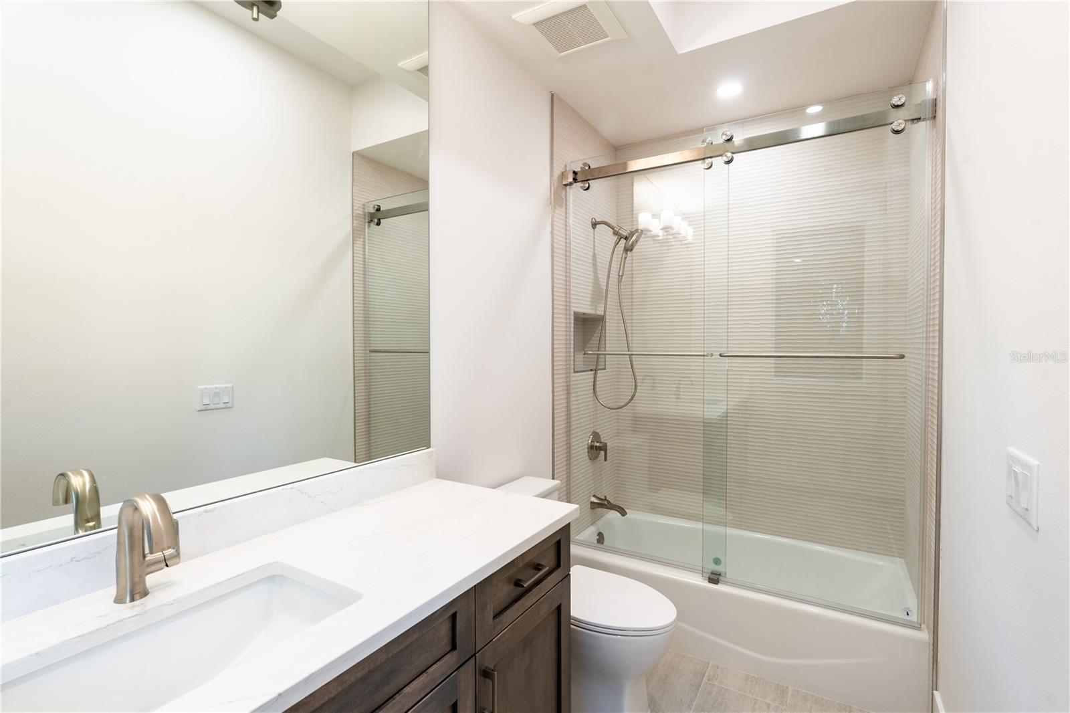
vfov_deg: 73.7
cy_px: 356
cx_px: 535
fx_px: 475
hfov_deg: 96.7
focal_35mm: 16
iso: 250
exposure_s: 1/50
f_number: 9
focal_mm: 16
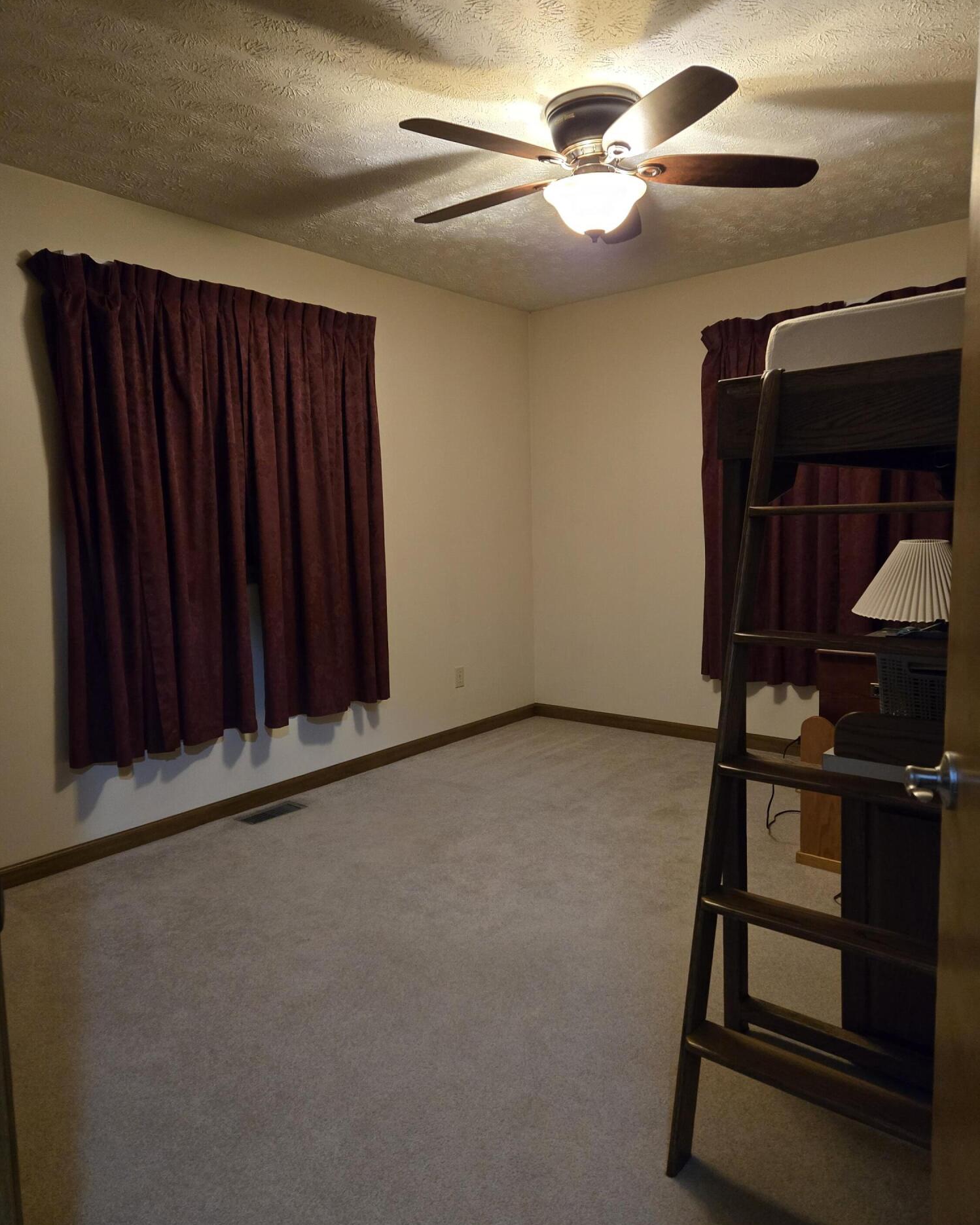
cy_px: 599
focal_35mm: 24
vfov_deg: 70.3
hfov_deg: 58.8
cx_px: 490
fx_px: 870
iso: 800
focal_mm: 5.4
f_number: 1.8
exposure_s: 1/60
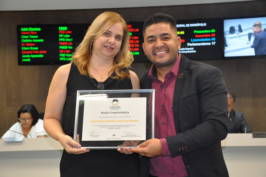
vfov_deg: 18.9
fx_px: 531
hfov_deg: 28.1
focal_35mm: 72
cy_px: 88
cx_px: 133
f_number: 5
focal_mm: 48
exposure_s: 1/125
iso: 2000
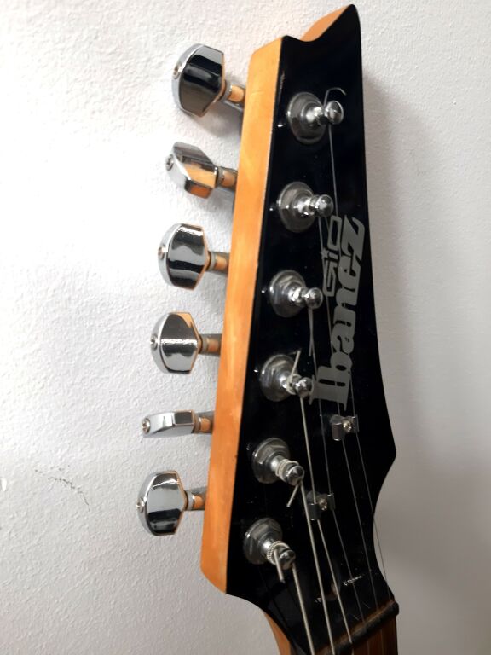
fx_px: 511
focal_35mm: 27
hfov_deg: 51.4
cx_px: 246
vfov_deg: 65.3
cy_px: 328
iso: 100
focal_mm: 3.93
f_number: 1.7
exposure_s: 1/50
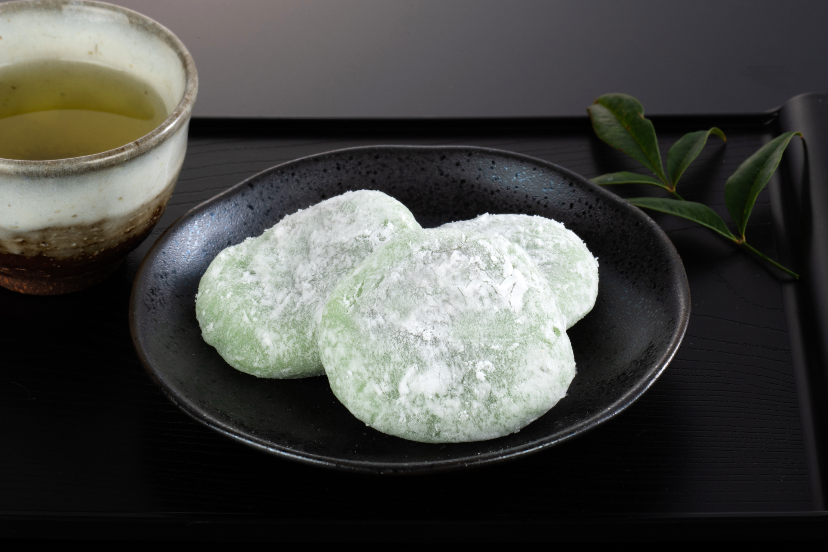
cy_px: 276
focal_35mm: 102
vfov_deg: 13.4
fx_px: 2346
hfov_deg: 20.0
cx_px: 414
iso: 125
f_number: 25
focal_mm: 85
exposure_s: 1/125
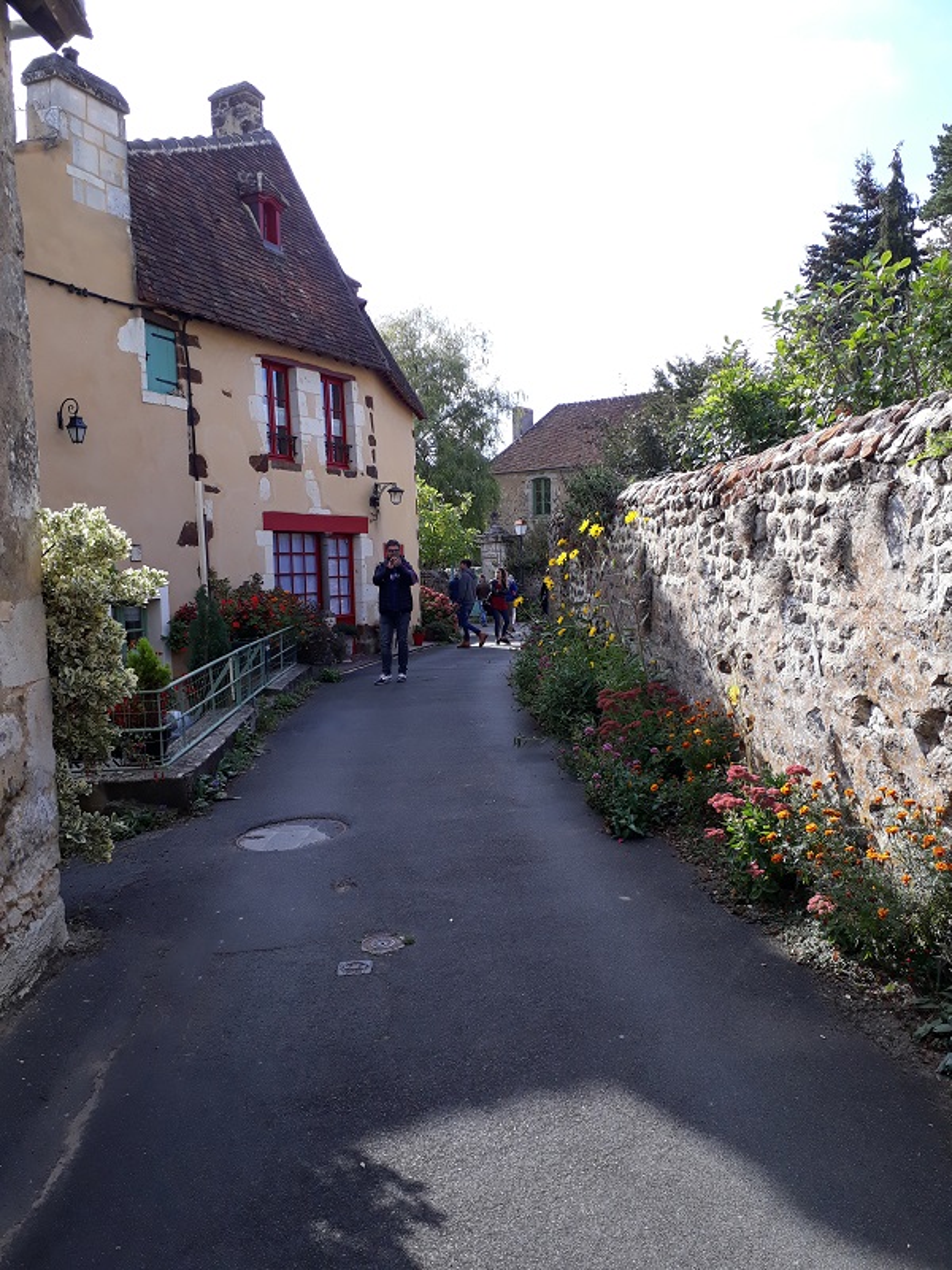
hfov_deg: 51.4
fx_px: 990
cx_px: 476
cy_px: 635
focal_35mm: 27
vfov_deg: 65.3
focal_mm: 3.6
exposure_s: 1/657
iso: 40
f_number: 1.9
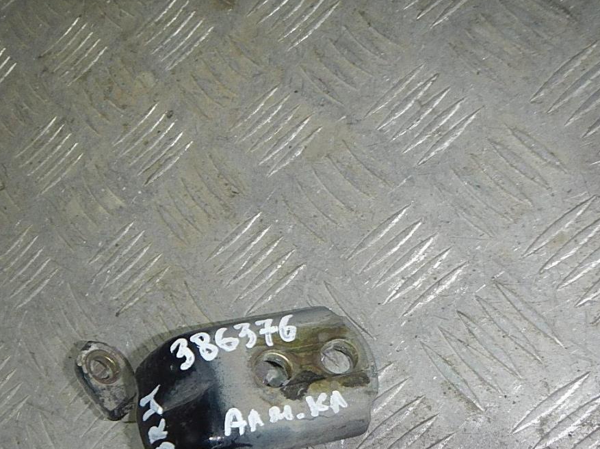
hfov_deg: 40.8
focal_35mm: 46
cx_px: 208
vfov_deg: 31.3
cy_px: 298
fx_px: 797
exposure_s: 1/30
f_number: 3.9
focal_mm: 5
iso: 200
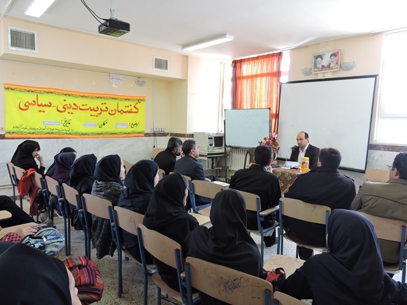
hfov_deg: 71.6
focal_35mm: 24
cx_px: 204
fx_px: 282
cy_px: 152
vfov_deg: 56.8
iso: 280
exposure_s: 1/30
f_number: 3.3
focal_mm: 4.3
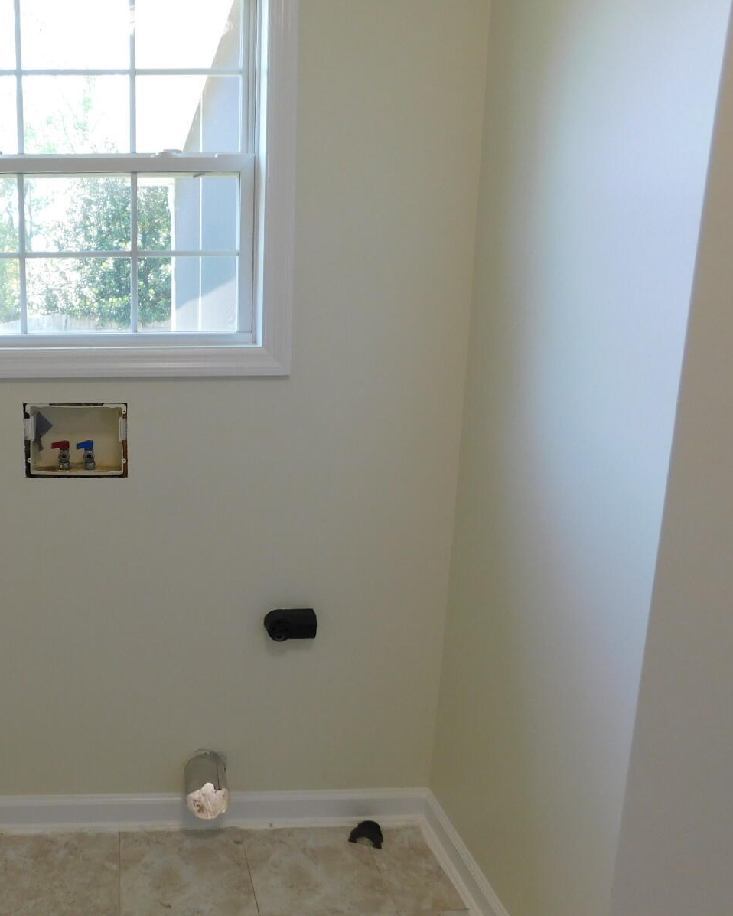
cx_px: 138
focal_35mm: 30
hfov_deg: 45.8
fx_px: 813
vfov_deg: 58.8
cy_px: 458
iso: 125
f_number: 3
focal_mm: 4
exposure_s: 1/60
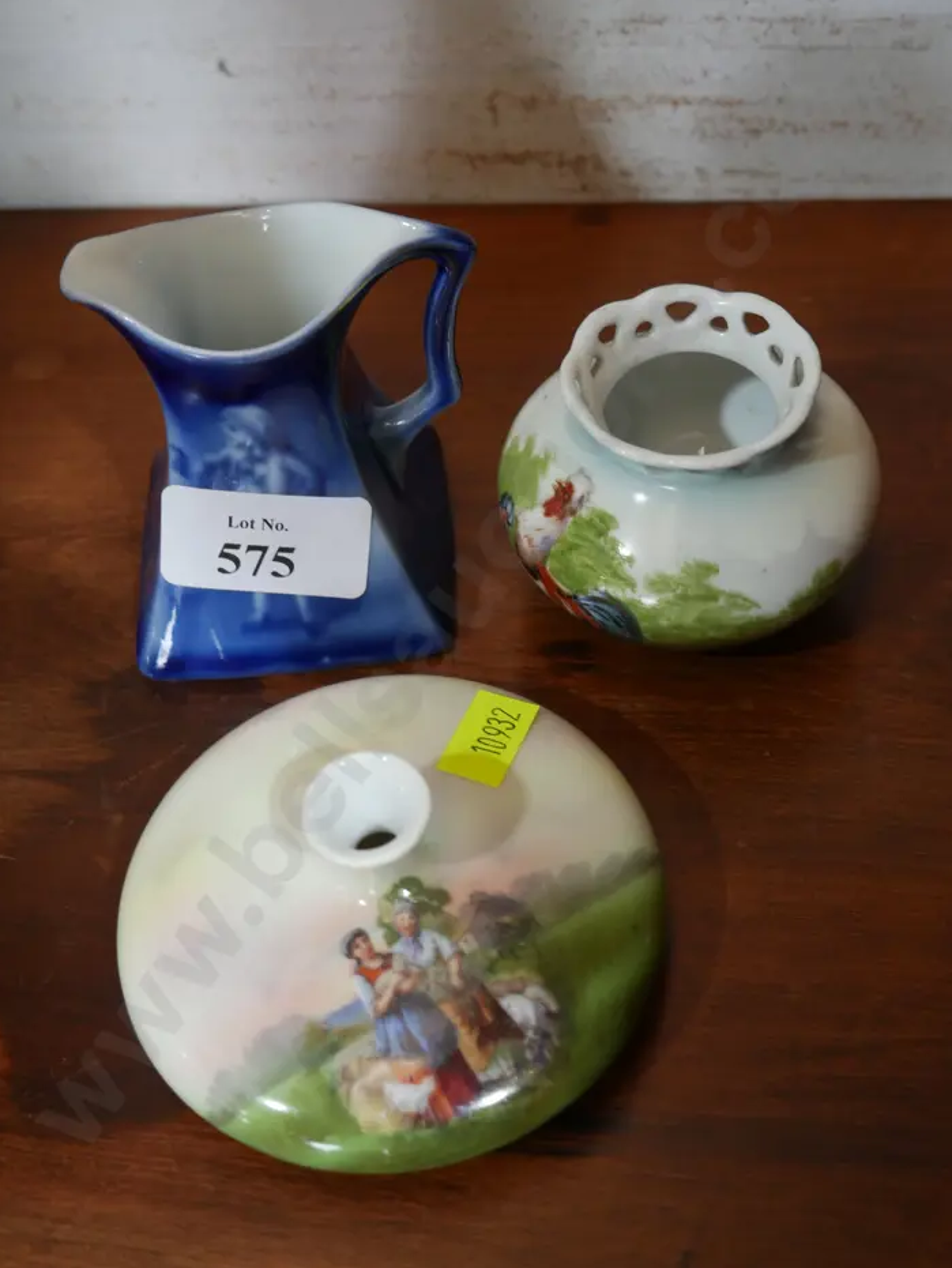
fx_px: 1612
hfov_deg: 32.9
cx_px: 475
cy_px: 583
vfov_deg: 42.9
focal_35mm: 44
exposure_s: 1/60
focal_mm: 20
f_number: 4.5
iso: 500
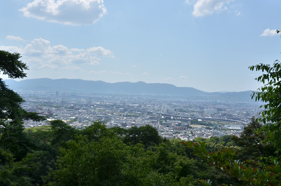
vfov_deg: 31.7
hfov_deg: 46.4
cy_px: 97
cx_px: 125
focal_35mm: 42
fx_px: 327
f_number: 10
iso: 100
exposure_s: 1/400
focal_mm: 24
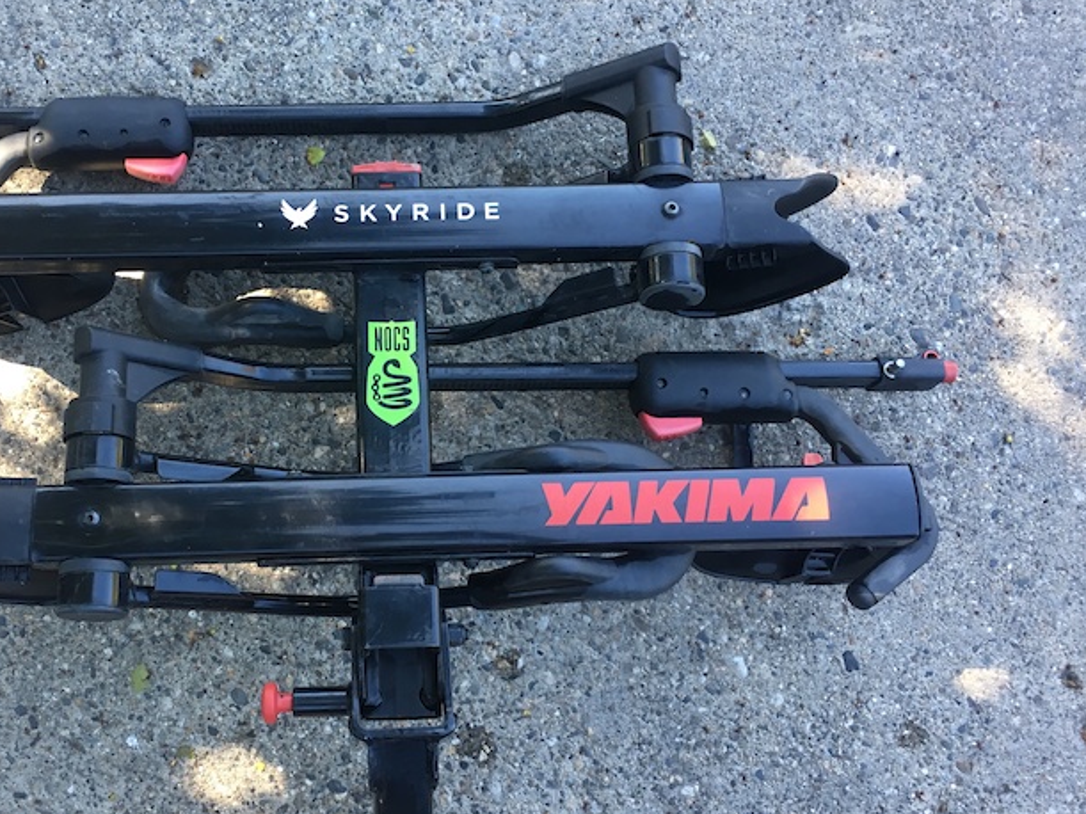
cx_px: 421
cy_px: 435
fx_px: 1192
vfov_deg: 37.7
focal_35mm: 38
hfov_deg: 48.6
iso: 25
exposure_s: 1/40
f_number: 2.2
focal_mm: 4.15
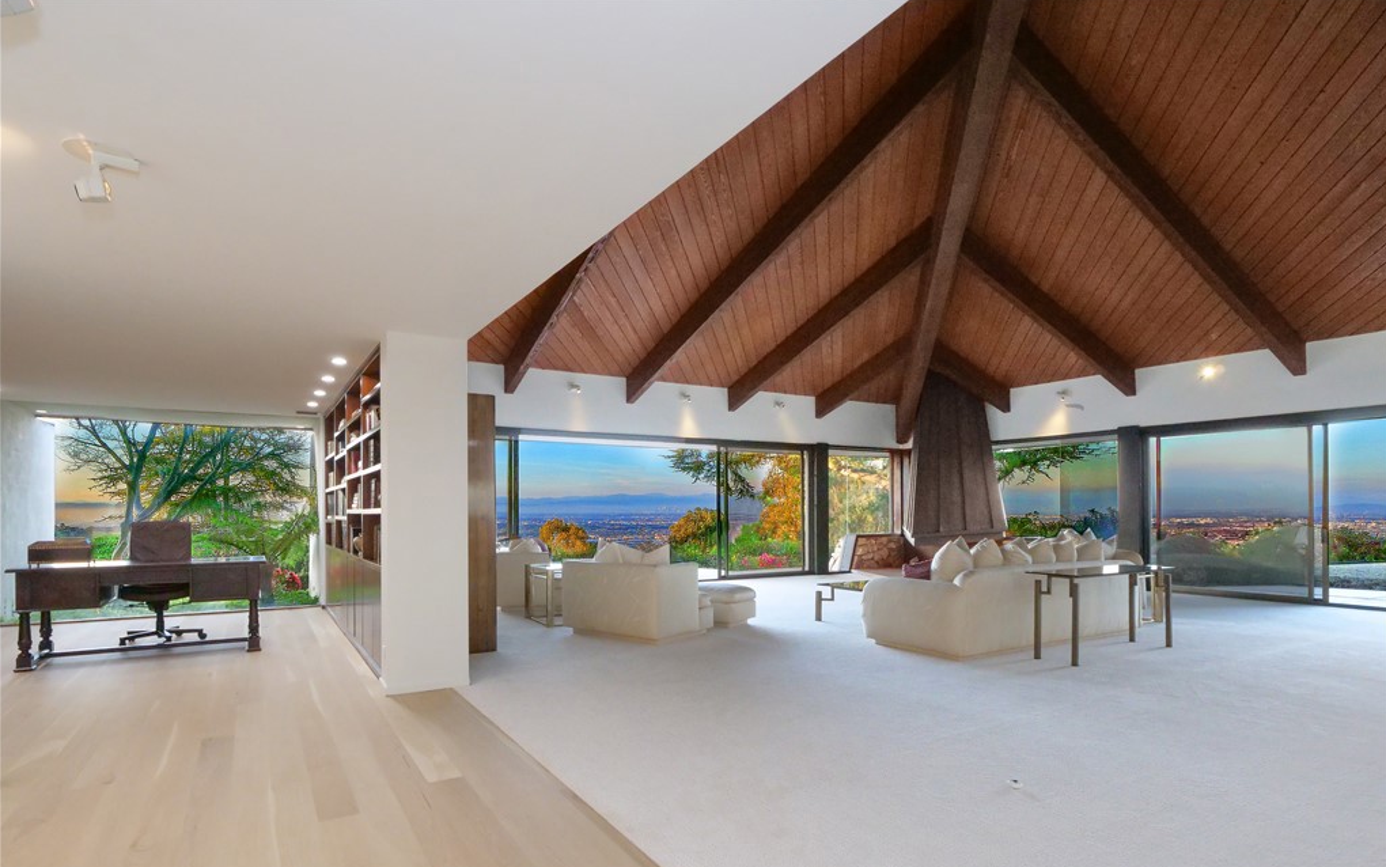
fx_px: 642
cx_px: 694
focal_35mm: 17
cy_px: 517
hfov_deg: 94.4
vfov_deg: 67.4
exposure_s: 1/50
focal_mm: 8
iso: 3200
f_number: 7.1
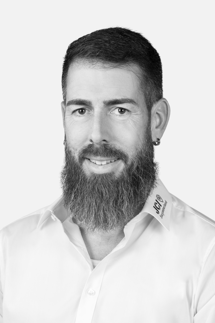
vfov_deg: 23.1
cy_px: 162
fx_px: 788
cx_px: 108
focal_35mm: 88
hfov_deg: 15.5
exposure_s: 1/250
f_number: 5
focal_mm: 88
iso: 500
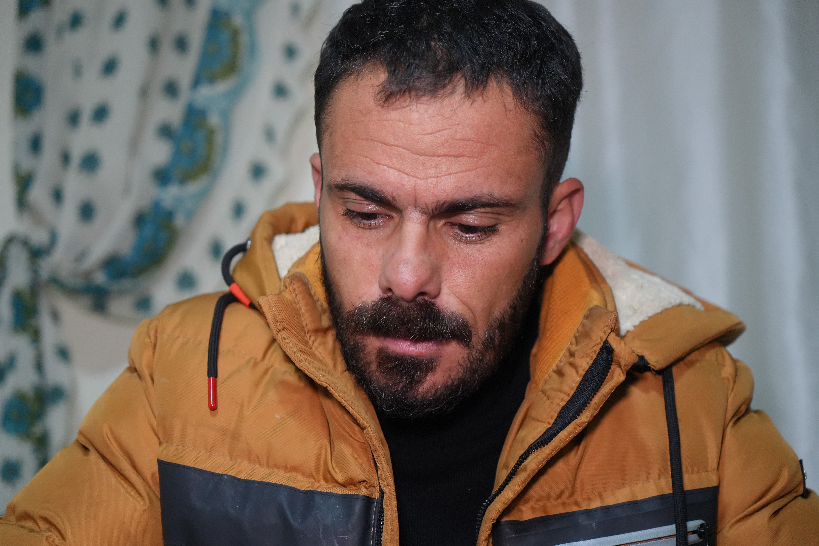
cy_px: 273
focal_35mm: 59
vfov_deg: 23.0
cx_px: 410
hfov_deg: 33.9
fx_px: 1342
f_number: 4
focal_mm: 59
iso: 4000
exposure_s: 1/160
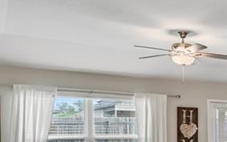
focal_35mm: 59
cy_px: 134
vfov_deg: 21.4
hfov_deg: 25.8
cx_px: 340
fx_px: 365
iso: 320
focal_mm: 16
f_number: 9
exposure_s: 1/1.25
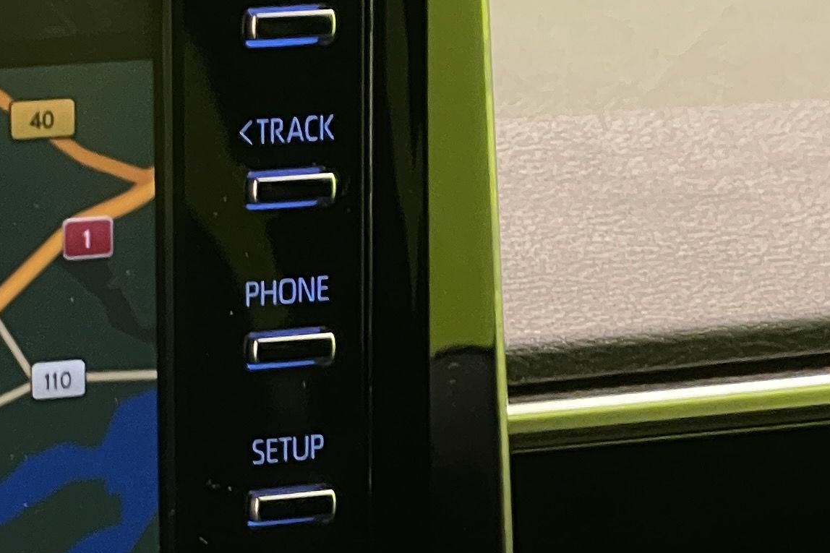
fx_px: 4380
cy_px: 856
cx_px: -335
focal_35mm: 190
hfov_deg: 10.5
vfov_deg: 7.1
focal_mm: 6
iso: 640
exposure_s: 1/33
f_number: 2
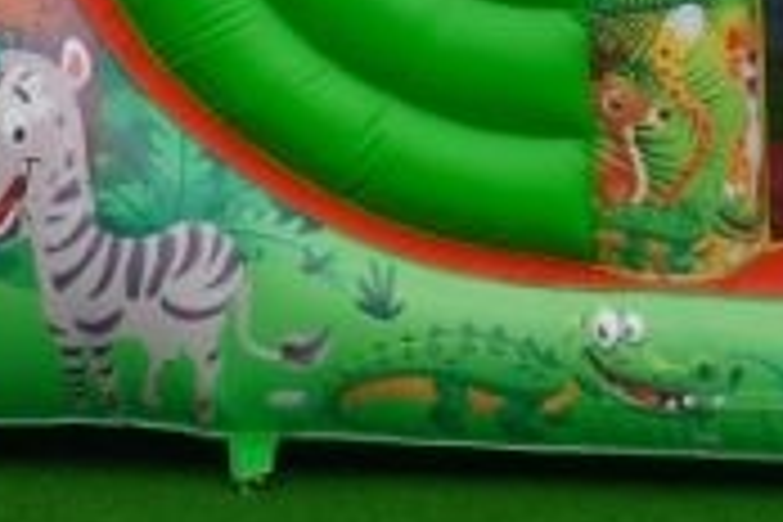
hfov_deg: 14.5
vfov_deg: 9.3
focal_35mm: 141
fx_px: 3067
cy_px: -407
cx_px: 292
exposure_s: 1/200
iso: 100
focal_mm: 16
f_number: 10
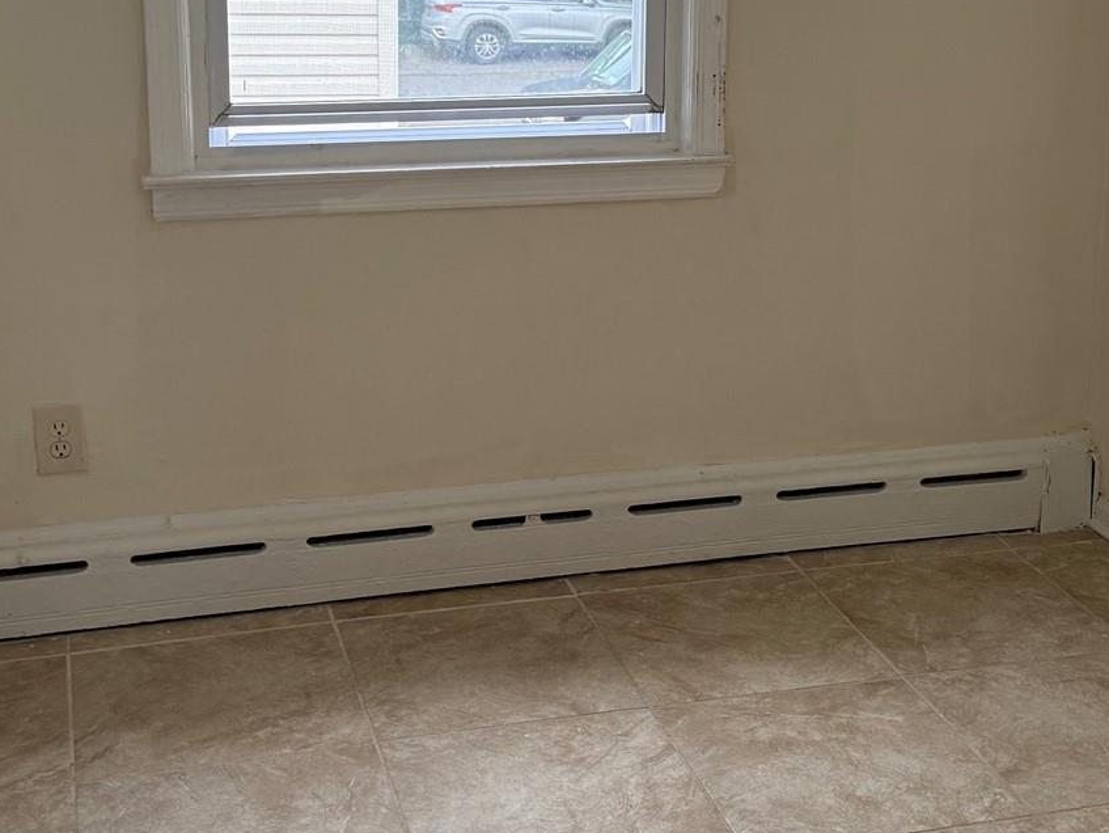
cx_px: 621
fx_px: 1859
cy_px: 253
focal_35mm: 58
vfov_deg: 25.1
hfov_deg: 33.2
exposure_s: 1/239
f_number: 1.78
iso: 125
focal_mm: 6.76
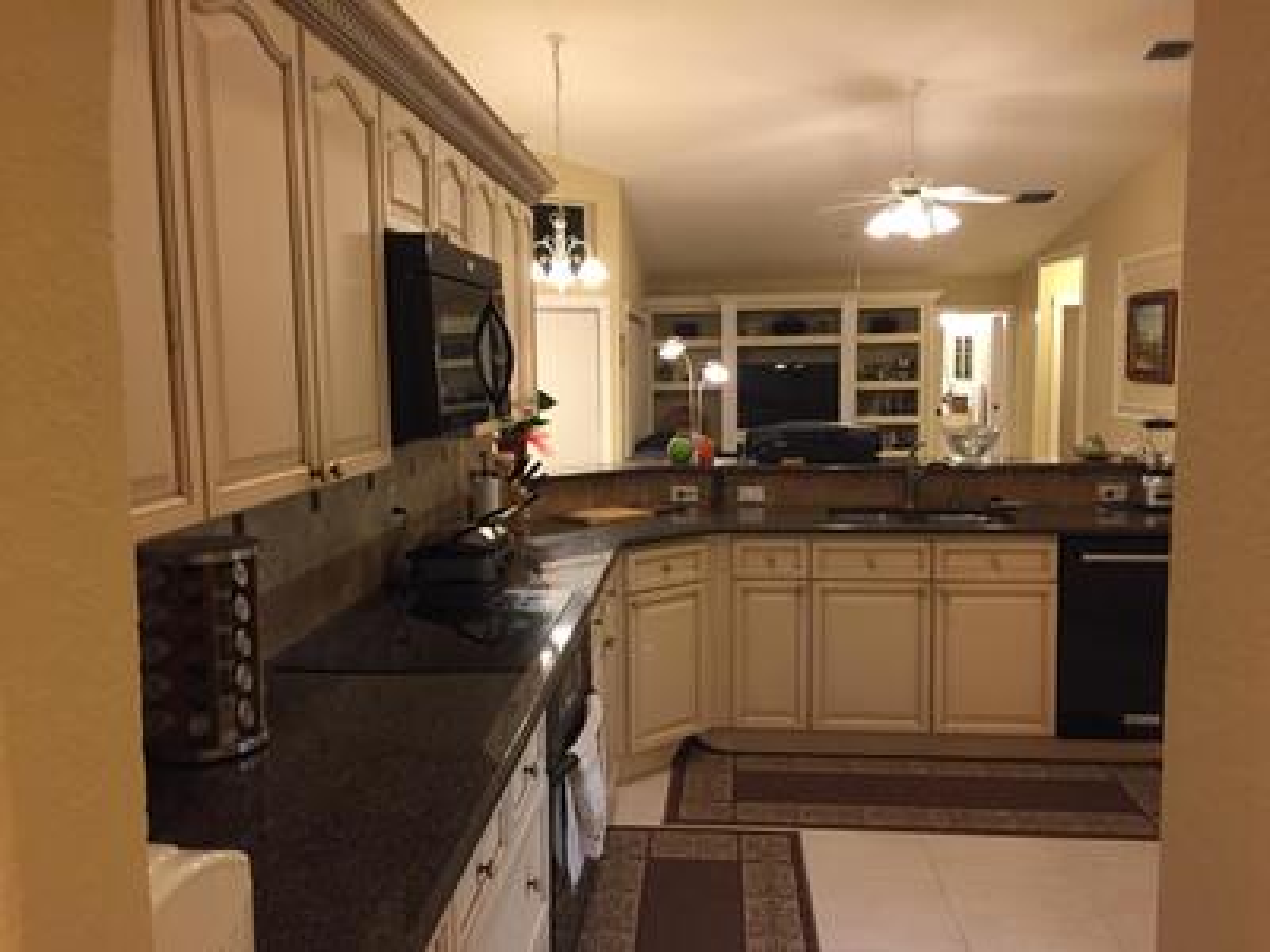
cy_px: 476
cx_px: 635
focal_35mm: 29
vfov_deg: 48.2
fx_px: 1064
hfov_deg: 61.7
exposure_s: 1/30
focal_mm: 4.15
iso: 160
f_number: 2.2
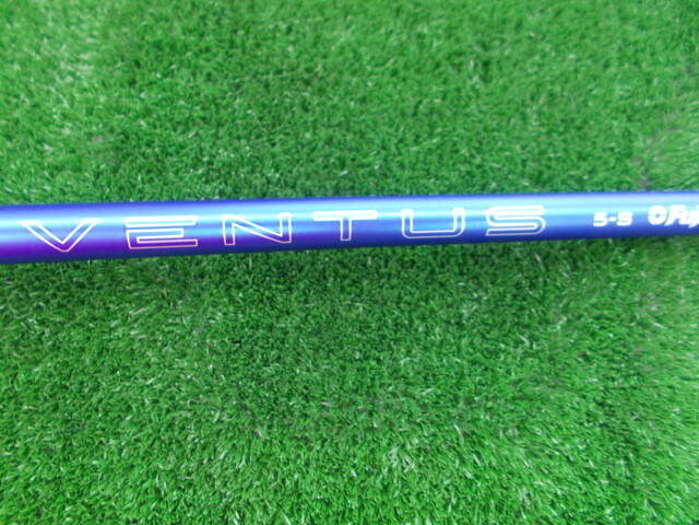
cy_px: 262
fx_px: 525
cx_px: 350
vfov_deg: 53.1
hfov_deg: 67.3
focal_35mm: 26
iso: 200
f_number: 3.2
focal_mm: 4.6
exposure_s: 1/8
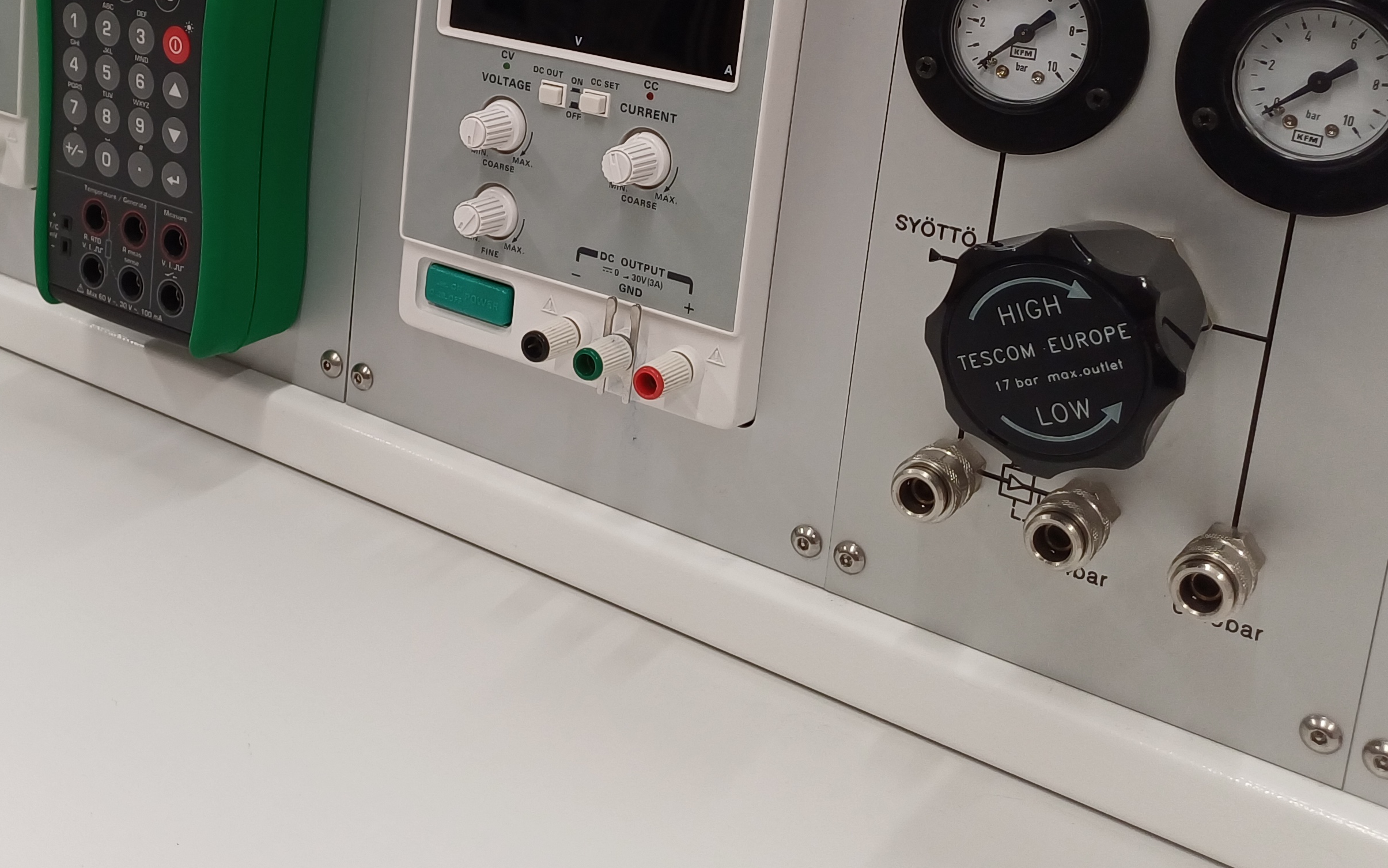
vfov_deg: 28.3
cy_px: 126
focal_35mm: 44
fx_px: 1665
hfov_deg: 44.7
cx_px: 474
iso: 64
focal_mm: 4.65
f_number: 1.8
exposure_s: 1/50
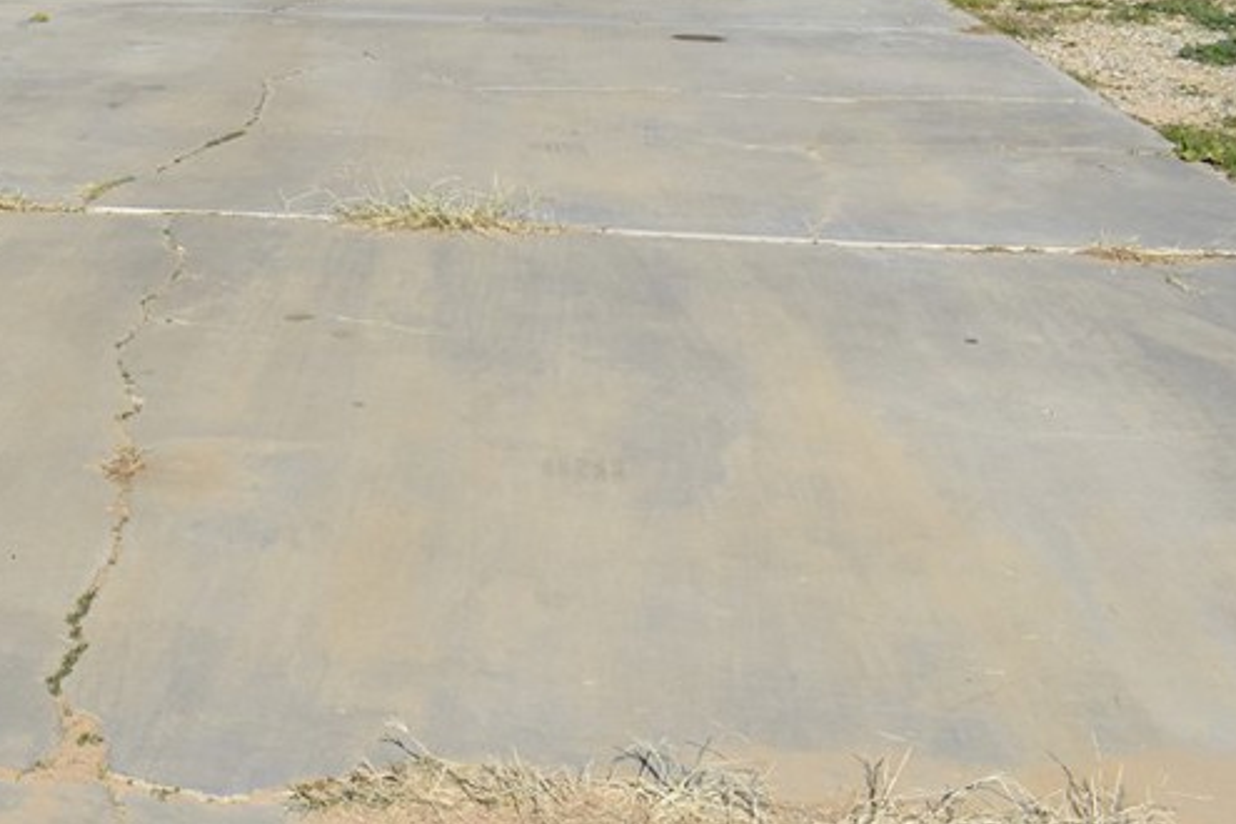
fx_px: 2129
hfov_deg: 30.0
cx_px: -17
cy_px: -21
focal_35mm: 62
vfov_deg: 21.1
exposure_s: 1/500
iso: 200
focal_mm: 20
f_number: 11
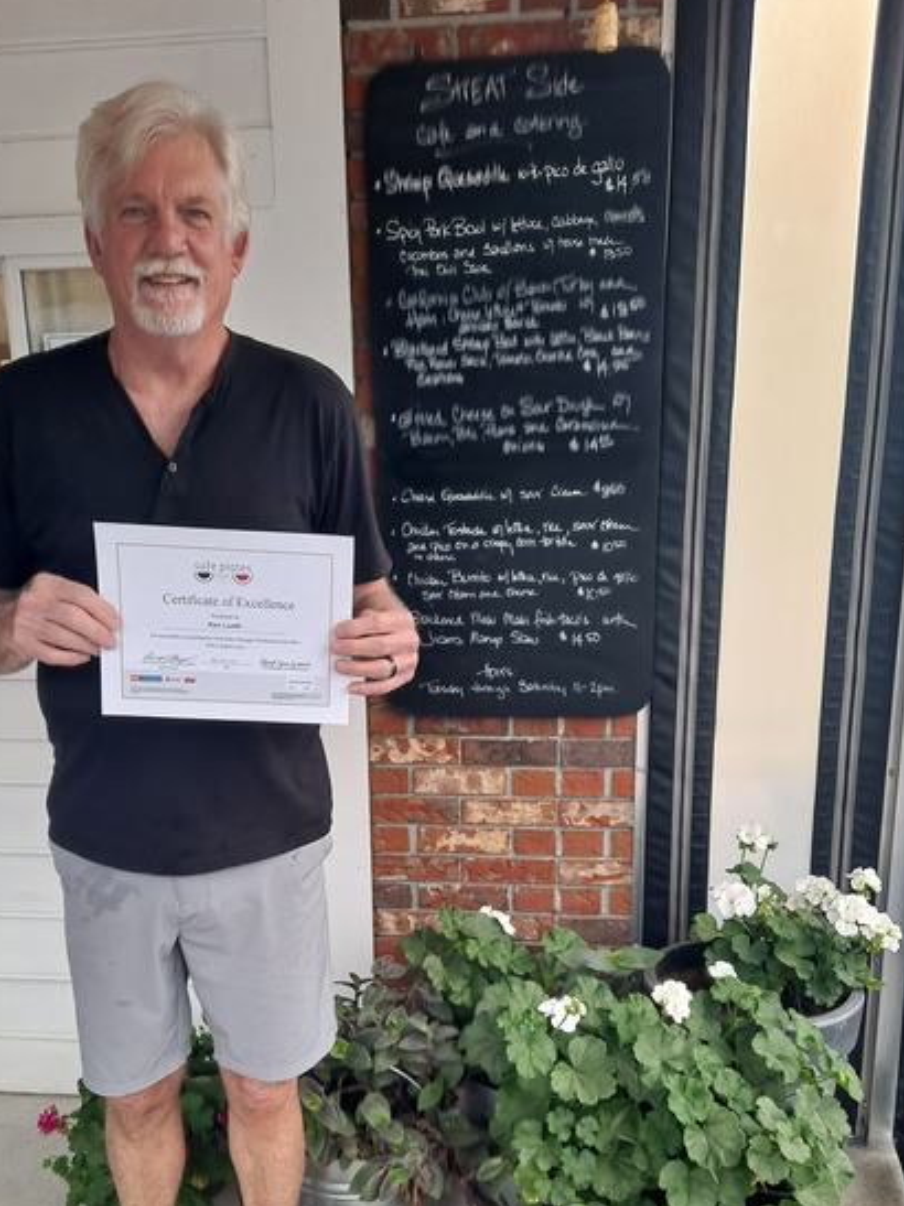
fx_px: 1115
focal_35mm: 32
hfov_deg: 44.1
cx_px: 422
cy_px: 756
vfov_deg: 56.1
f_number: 2
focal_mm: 4.6
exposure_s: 1/60
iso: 50
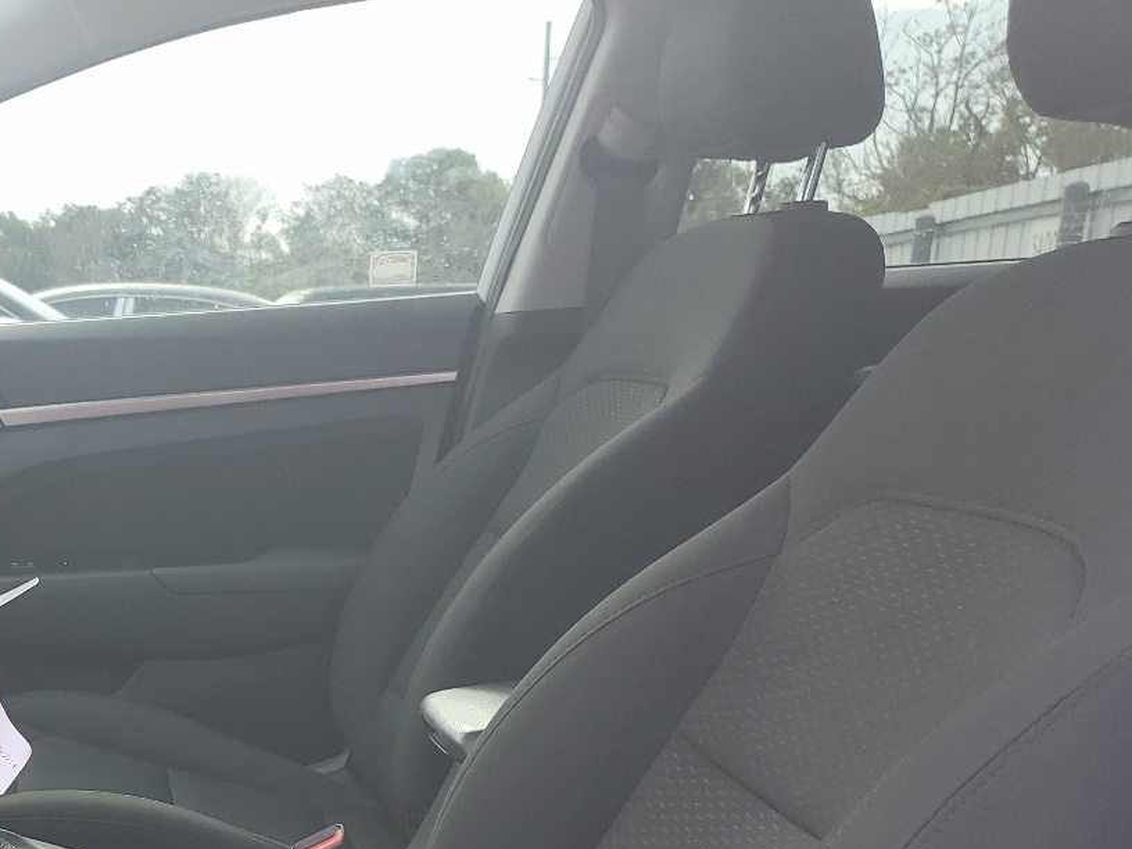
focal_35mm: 51
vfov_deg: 27.2
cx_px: 122
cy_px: 810
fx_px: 1668
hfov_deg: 35.4
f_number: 1.5
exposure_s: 1/357
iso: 50
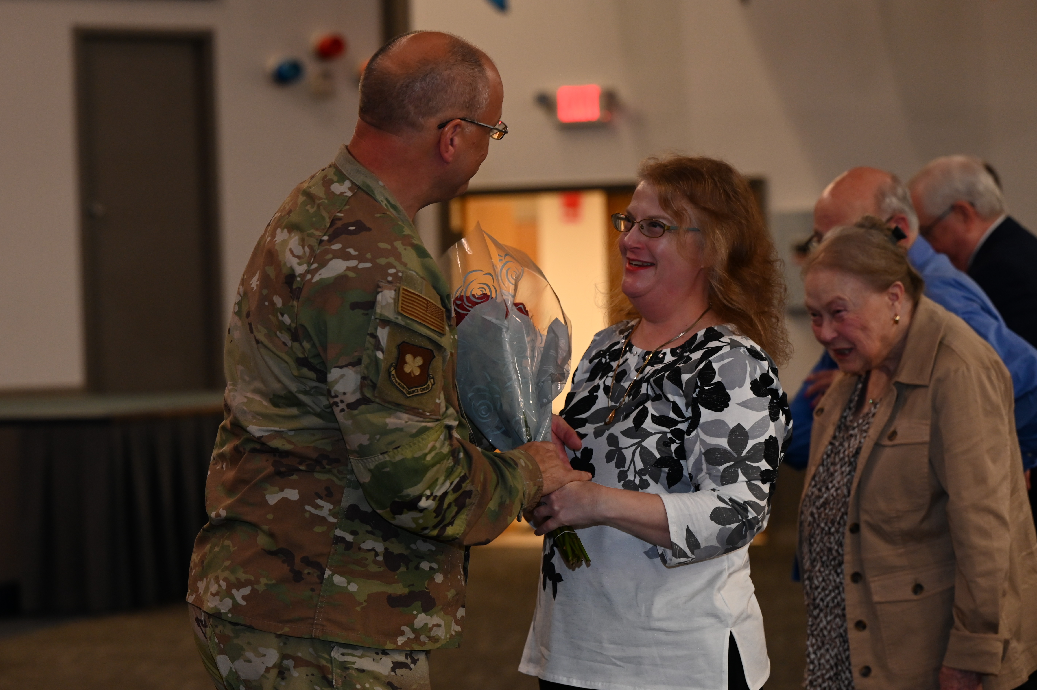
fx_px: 3138
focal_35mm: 109
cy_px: 359
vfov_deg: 12.5
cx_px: 498
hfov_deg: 18.8
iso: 1600
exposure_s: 1/60
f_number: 4
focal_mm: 102
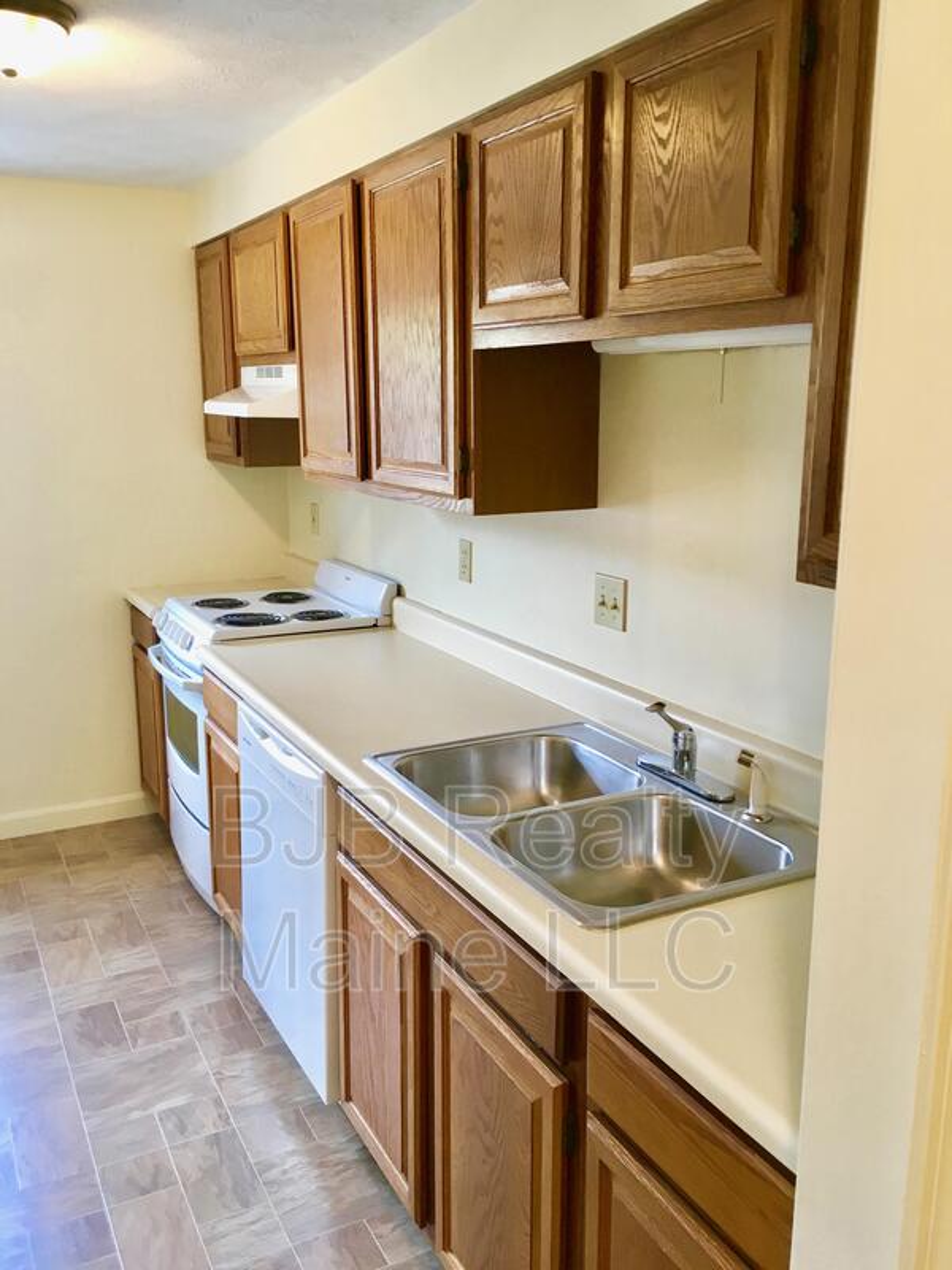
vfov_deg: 61.7
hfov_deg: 48.2
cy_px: 635
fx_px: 1063
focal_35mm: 29
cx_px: 476
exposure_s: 1/30
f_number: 2.2
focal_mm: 4.15
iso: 50
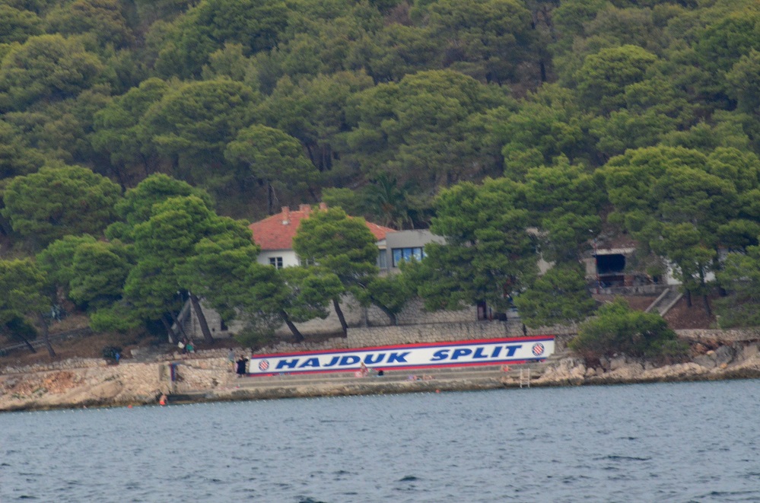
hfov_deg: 5.5
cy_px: 252
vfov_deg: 3.6
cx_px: 380
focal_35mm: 375
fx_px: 7898
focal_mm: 250
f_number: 40
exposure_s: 1/60
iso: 1400
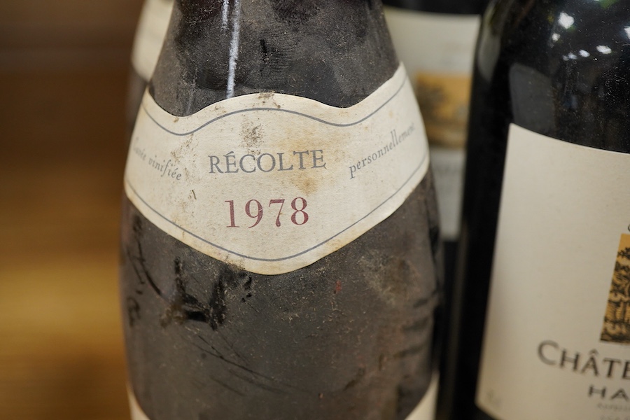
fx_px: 787
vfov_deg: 29.9
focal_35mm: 45
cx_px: 315
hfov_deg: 43.6
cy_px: 210
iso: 1250
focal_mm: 30
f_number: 7.1
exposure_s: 1/125
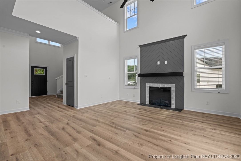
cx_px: 120
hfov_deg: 96.7
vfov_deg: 73.7
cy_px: 80
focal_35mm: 16
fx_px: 107
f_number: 8
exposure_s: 1/3
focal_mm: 16
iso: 400
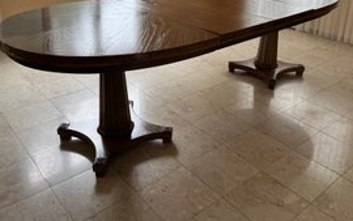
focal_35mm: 35
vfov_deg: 35.6
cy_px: 58
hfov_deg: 55.0
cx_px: 207
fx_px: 337
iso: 40
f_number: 1.6
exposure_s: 1/175
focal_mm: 5.1
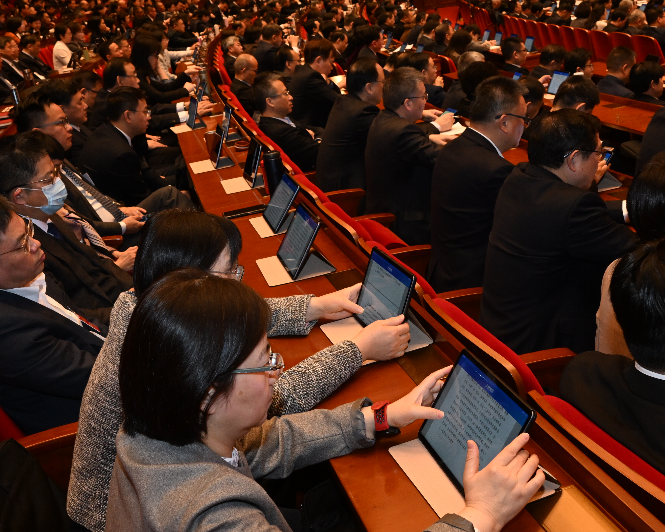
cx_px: 350
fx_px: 807
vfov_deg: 36.5
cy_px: 265
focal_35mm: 41
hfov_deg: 44.8
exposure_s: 1/60
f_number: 8
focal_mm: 24
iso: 2500
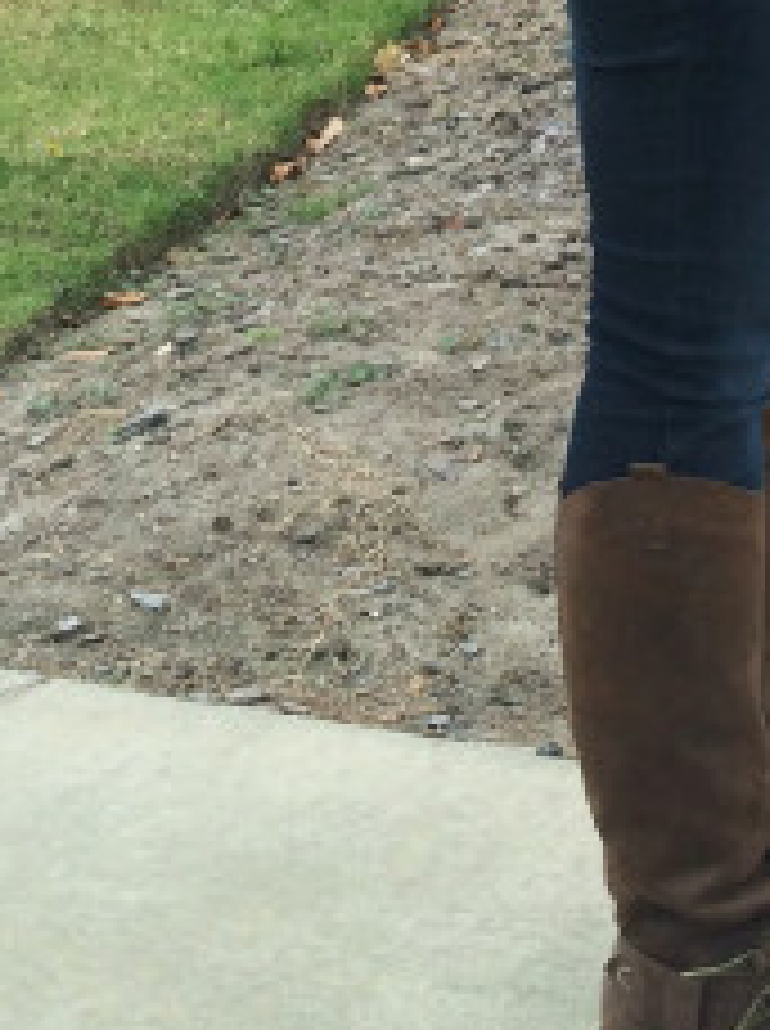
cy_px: -591
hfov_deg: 13.4
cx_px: 590
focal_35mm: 110
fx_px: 3272
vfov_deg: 16.1
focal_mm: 4.15
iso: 32
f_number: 2.2
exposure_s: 1/224
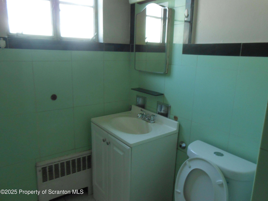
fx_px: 201
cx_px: 134
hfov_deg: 67.3
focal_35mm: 26
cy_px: 100
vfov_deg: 53.1
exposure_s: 1/30
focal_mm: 4.6
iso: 250
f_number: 3.5
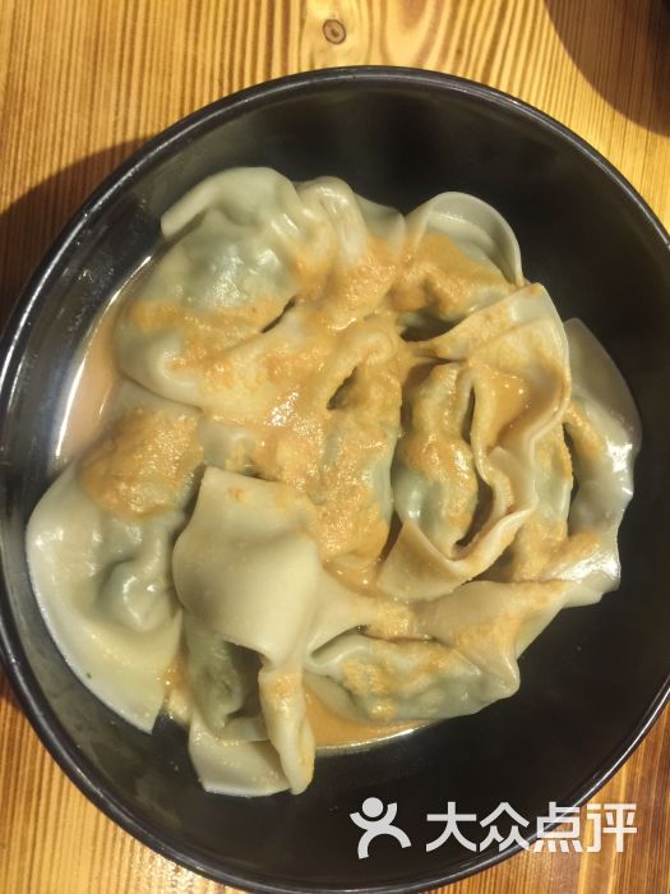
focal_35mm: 29
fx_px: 748
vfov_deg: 61.7
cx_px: 335
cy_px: 447
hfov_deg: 48.2
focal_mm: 4.15
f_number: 2.2
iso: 125
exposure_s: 1/8
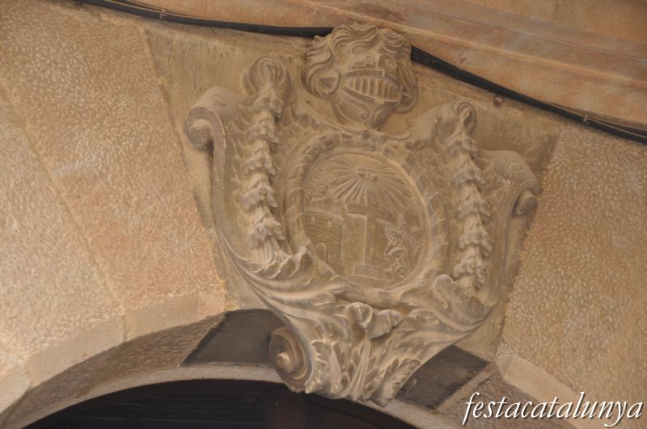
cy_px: 214
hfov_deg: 18.2
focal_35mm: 112
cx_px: 324
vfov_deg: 12.1
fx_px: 2019
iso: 560
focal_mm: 75
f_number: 5
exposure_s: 1/30
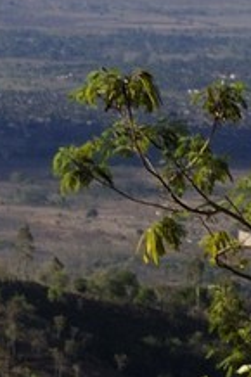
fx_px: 3456
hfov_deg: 4.0
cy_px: 548
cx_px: -570
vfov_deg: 6.2
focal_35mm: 330
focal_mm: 45
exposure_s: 1/400
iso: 400
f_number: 11
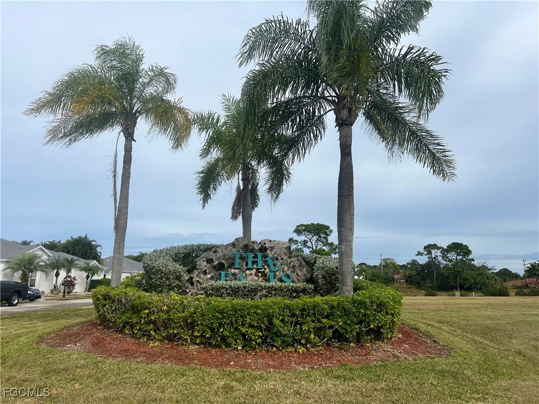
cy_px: 202
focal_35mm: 26
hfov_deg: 67.3
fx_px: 405
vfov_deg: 53.1
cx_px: 270
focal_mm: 5.7
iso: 50
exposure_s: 1/4630
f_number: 1.5
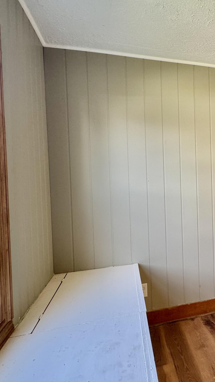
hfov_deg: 44.2
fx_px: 233
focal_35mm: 23
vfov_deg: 78.7
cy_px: 184
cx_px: 201
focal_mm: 2.22
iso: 160
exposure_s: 1/60
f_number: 2.2
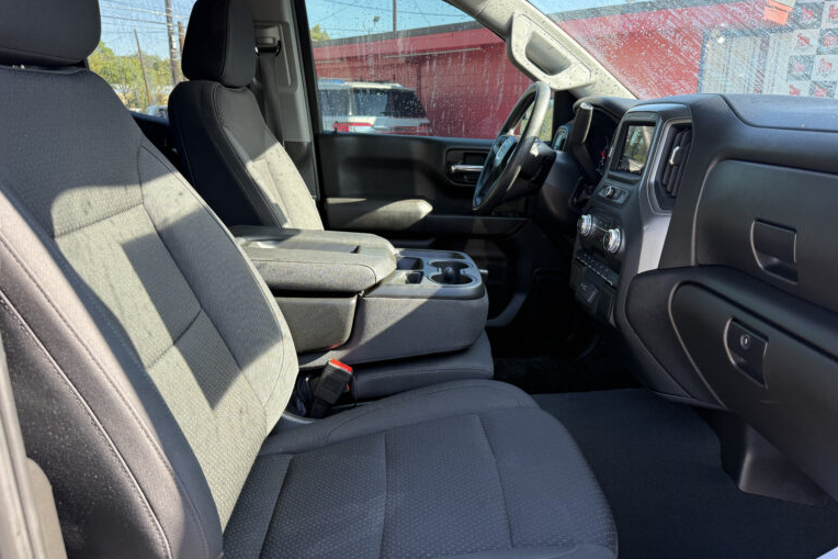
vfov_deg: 49.5
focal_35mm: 26
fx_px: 605
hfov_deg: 69.4
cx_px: 426
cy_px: 280
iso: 100
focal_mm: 6.76
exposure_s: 1/266
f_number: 1.78
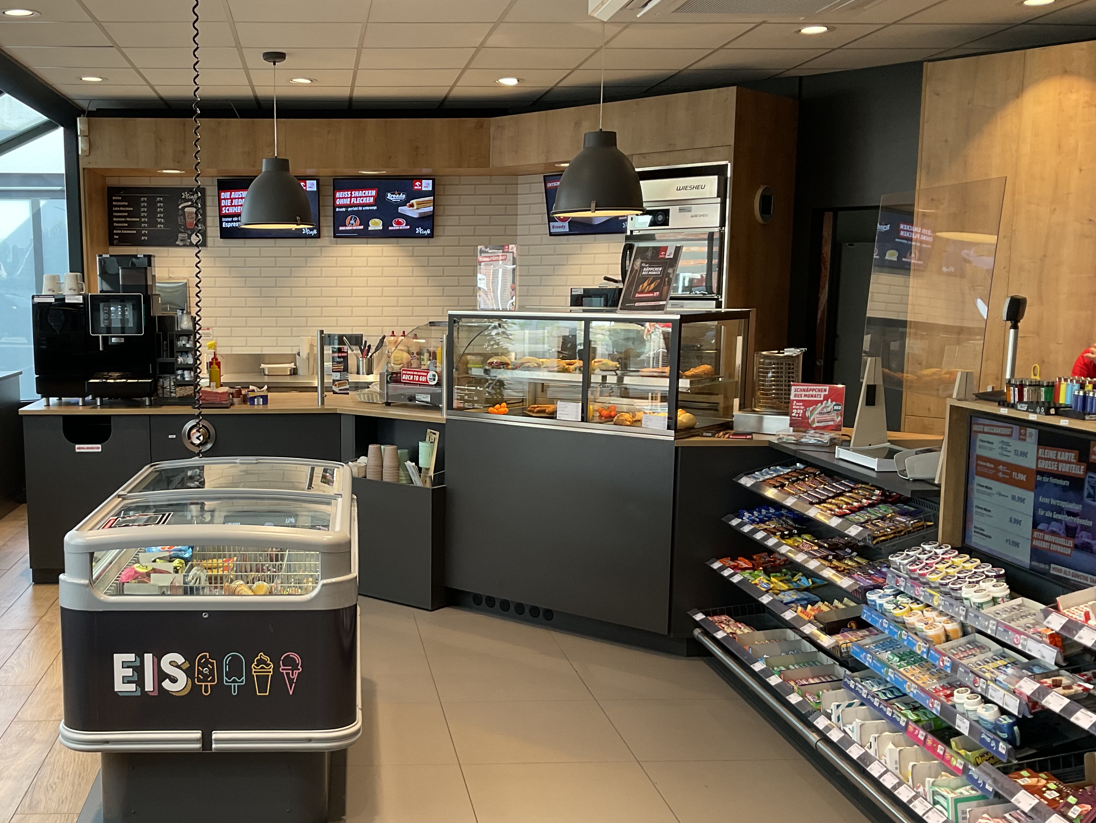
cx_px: 361
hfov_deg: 47.1
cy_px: 466
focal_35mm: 39
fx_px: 1235
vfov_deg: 36.8
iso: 50
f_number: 1.8
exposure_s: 1/120
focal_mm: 3
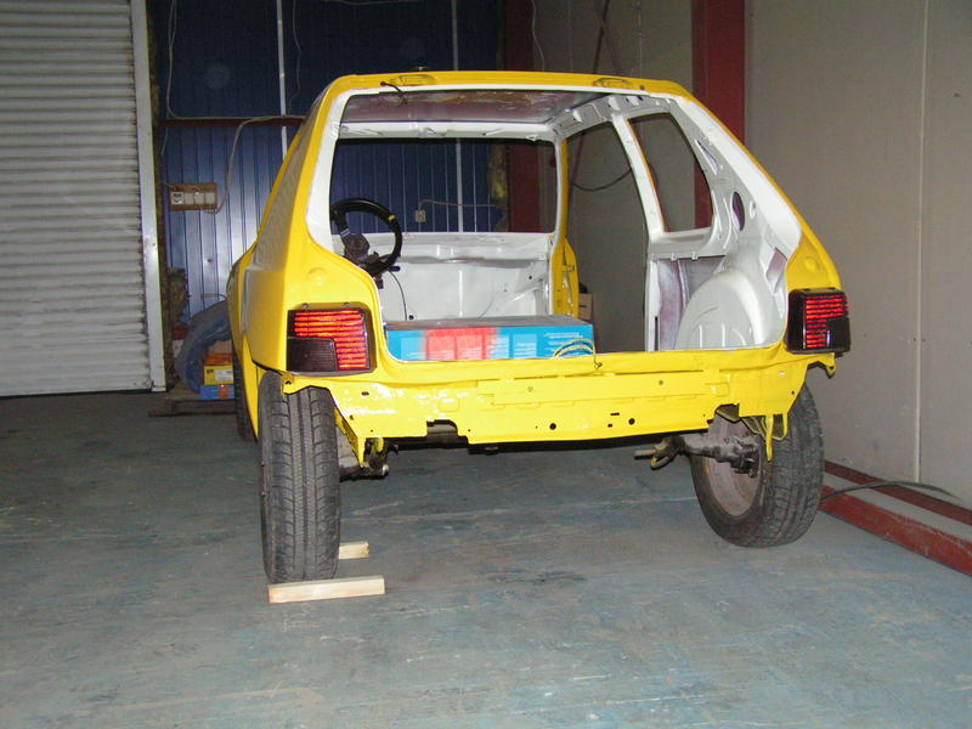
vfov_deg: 37.7
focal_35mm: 38
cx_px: 486
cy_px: 364
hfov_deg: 49.0
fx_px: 1067
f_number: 2.8
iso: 200
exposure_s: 1/40
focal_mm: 6.3
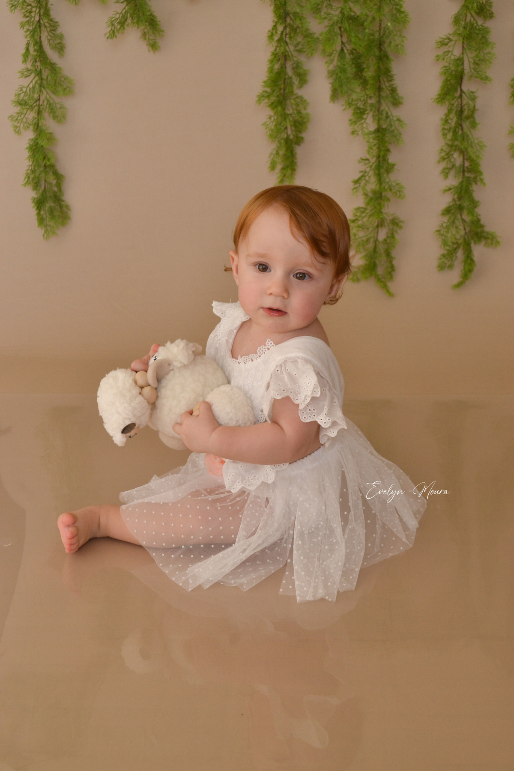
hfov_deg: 28.1
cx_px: 257
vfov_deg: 41.1
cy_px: 386
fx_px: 1028
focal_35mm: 48
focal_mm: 32
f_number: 5.6
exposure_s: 1/200
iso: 800
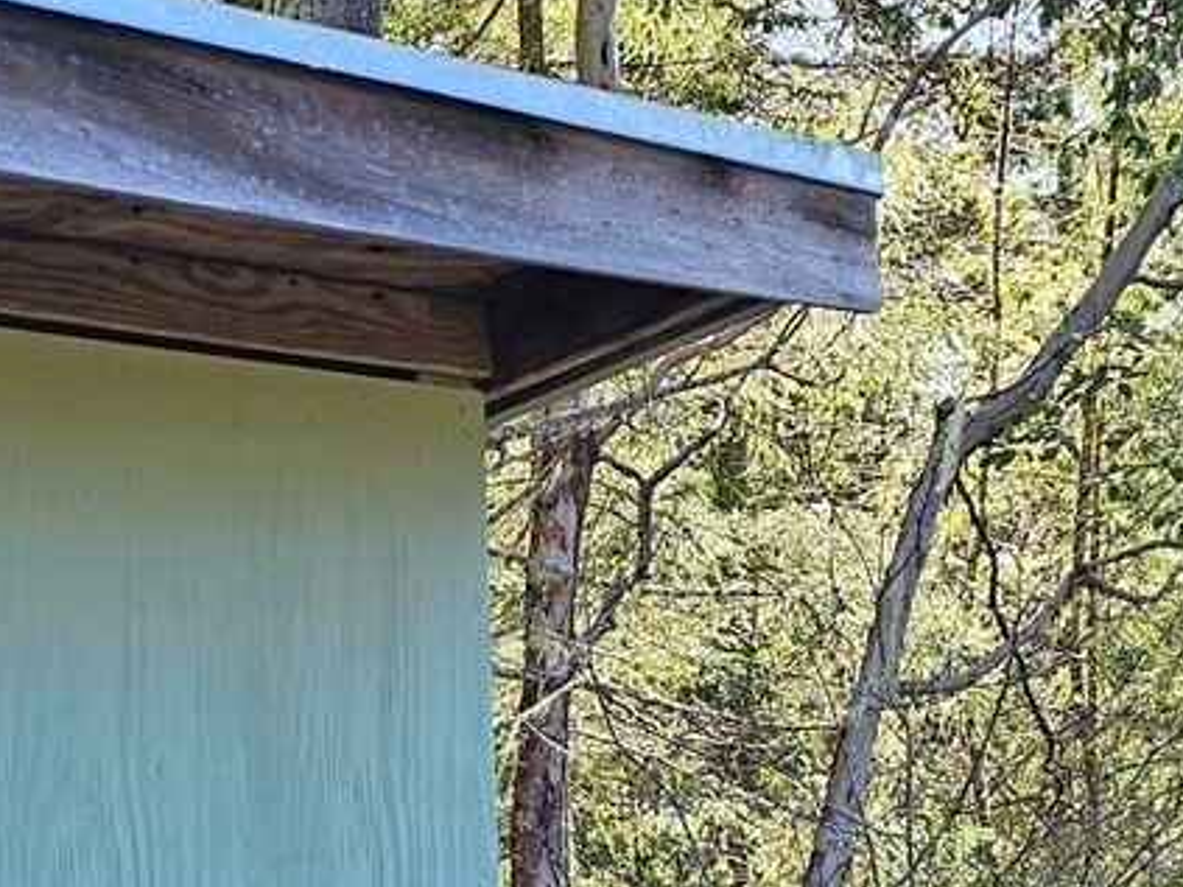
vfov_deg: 16.1
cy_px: 1161
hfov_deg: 22.5
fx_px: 2972
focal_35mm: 87
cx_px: 433
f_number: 1.7
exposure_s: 1/207
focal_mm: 6.3
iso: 50
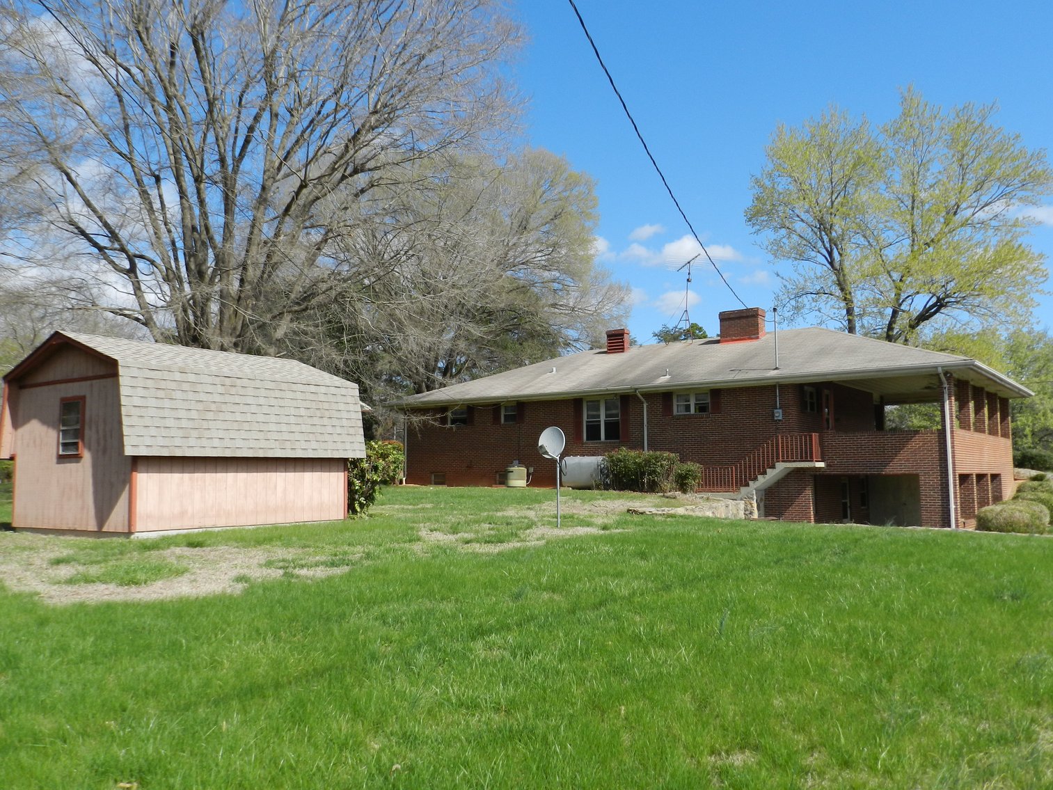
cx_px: 526
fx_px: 852
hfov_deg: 63.4
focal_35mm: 28
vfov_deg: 49.8
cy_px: 395
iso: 160
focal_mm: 5
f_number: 4
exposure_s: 1/1000
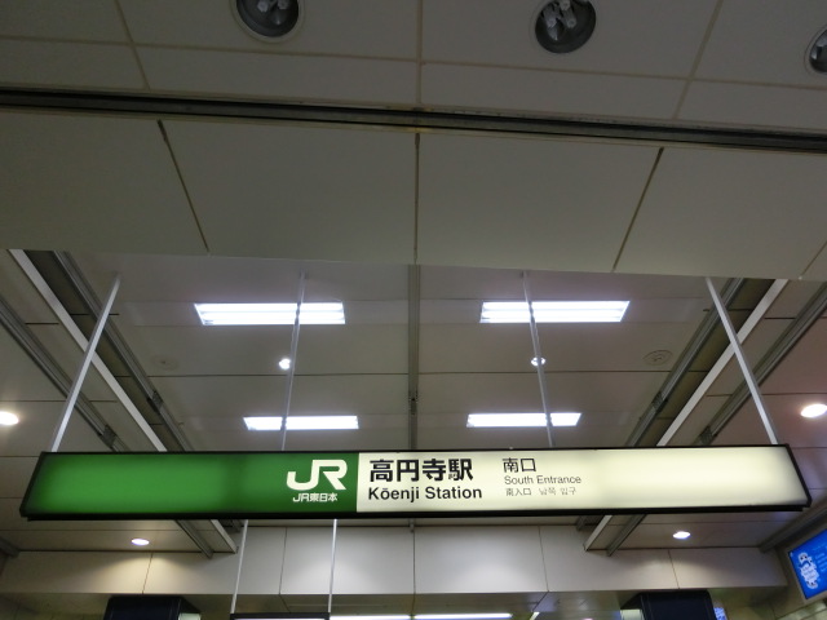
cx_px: 414
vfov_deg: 54.9
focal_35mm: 25
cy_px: 310
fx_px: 597
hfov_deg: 69.4
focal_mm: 4.5
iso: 200
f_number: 3.5
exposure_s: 1/125
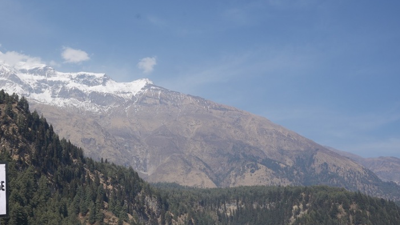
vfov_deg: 26.0
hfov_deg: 44.0
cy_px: 113
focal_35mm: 46
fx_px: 488
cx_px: 137
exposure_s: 1/125
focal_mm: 30
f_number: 11
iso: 80
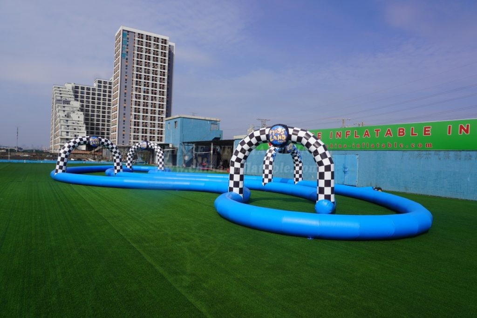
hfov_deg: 73.7
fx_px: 318
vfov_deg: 53.1
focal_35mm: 24
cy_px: 159
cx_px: 238
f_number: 10
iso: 100
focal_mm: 16
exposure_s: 1/320
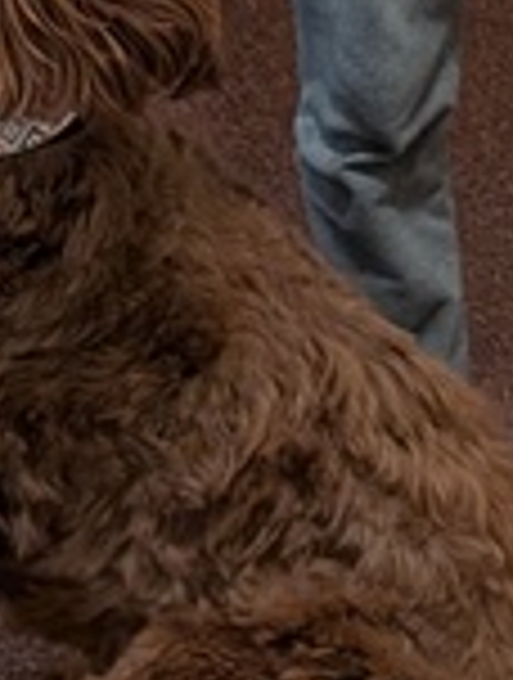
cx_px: -20
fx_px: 3207
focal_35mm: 163
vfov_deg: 12.0
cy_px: 9
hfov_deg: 9.1
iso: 897
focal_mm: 6.9
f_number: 1.68
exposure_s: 1/60
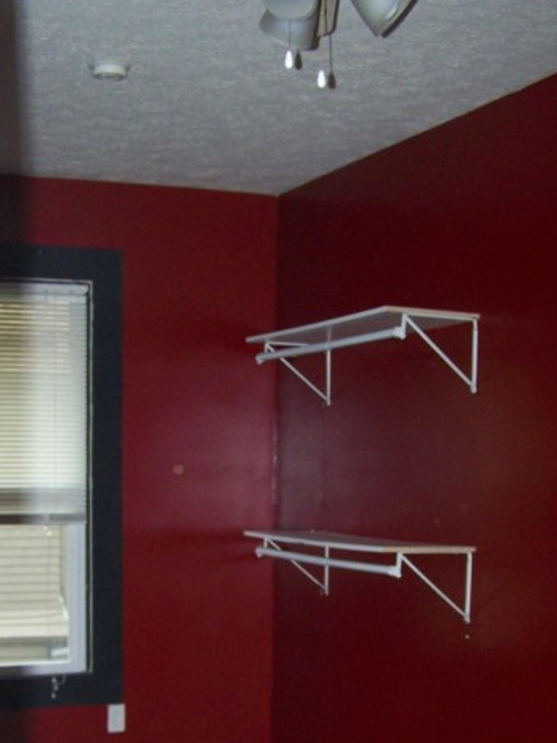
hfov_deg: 23.6
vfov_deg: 30.7
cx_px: 254
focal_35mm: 62
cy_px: 558
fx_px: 1331
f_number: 2.8
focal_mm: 6.3
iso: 160
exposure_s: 1/60
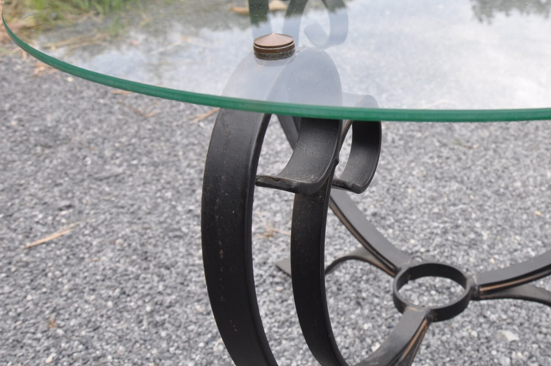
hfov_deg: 42.5
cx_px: 443
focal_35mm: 44
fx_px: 673
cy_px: 160
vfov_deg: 30.4
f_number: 8
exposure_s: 1/250
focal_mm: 18
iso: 320
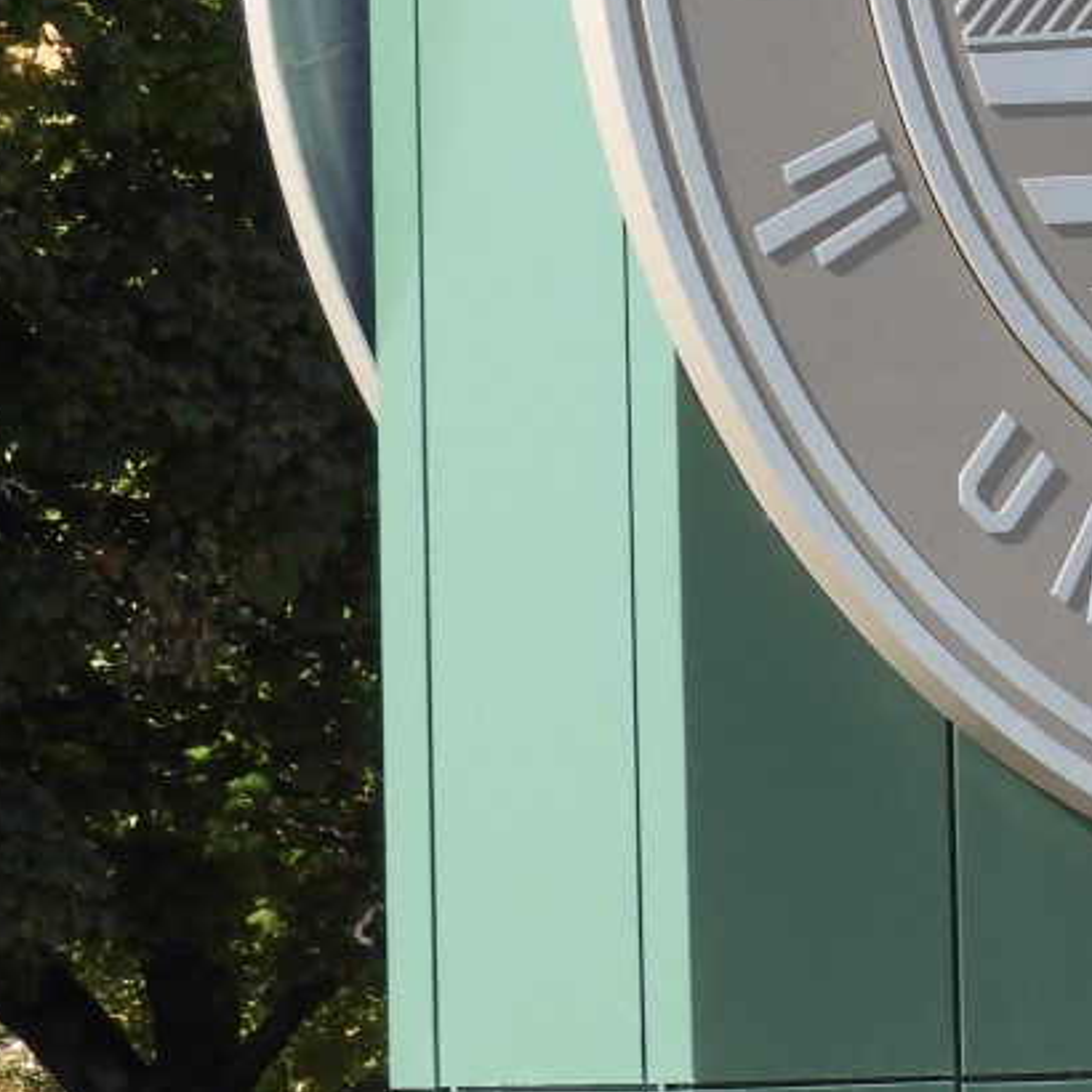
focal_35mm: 528
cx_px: 1662
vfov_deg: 3.3
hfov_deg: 3.3
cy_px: 181
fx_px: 18845
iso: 100
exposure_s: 1/200
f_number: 5.2
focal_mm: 30.5
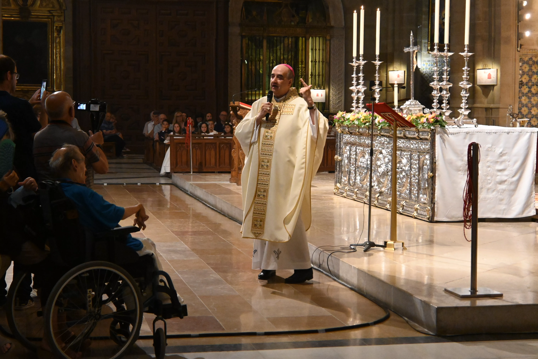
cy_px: 180
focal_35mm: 75
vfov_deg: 18.2
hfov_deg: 27.0
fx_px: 1121
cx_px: 269
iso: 6400
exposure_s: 1/100
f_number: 6.3
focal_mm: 50
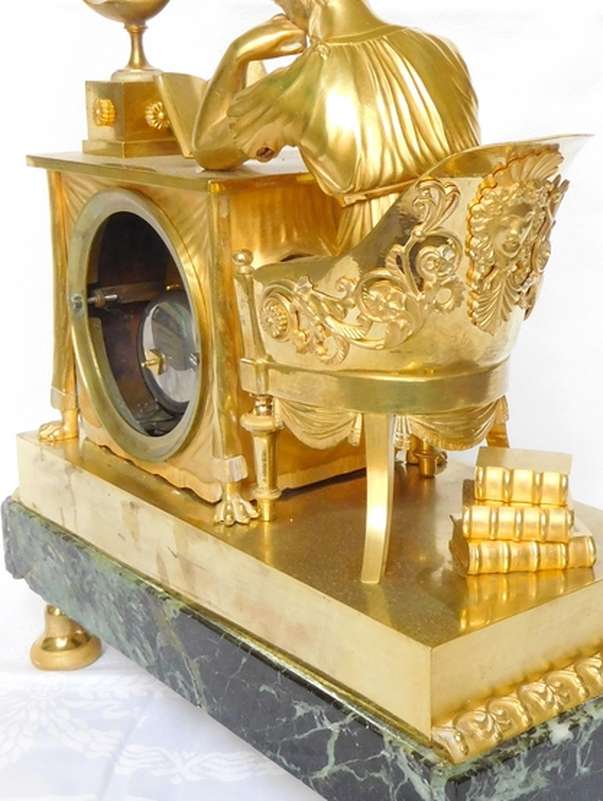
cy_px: 440
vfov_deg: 41.1
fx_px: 1066
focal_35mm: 46
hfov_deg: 31.4
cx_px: 396
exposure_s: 1/30
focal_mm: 5.7
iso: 360
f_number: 3.6
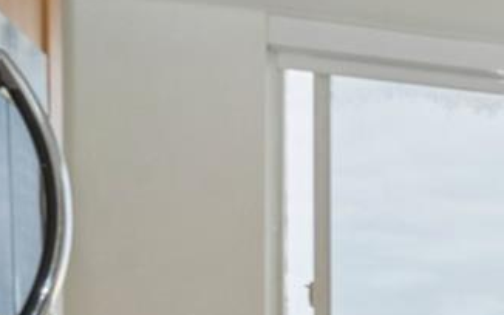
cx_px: 1197
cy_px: 519
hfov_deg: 14.3
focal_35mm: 99
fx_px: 1367
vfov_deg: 12.3
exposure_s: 1/80
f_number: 9
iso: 250
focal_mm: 19.9
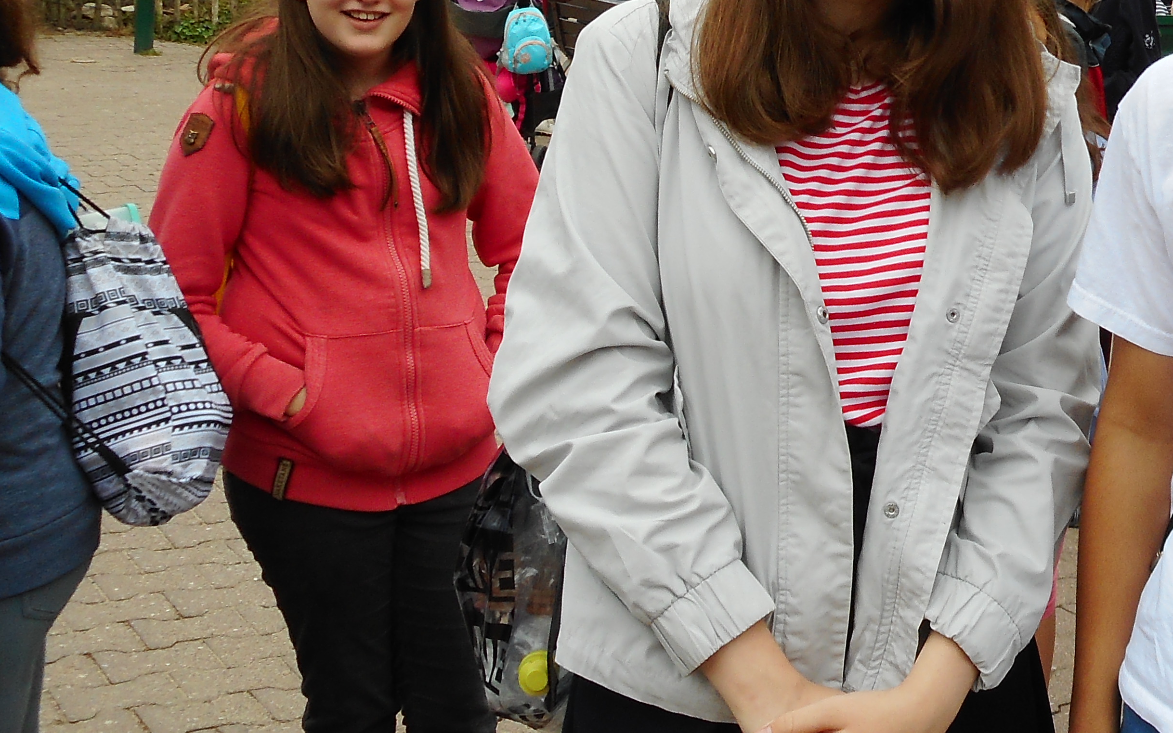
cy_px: 83
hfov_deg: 30.3
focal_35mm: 65
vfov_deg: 19.7
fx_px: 2078
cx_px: 1030
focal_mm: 5.2
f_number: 4
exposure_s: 1/160
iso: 80
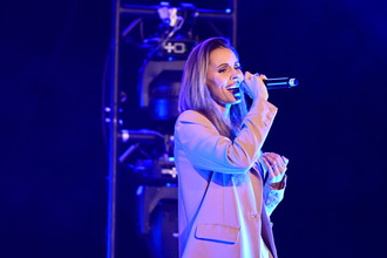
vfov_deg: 5.0
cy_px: 163
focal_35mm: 273
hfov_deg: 7.5
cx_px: 230
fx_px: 2935
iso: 6400
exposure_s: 1/320
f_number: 2.8
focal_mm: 200
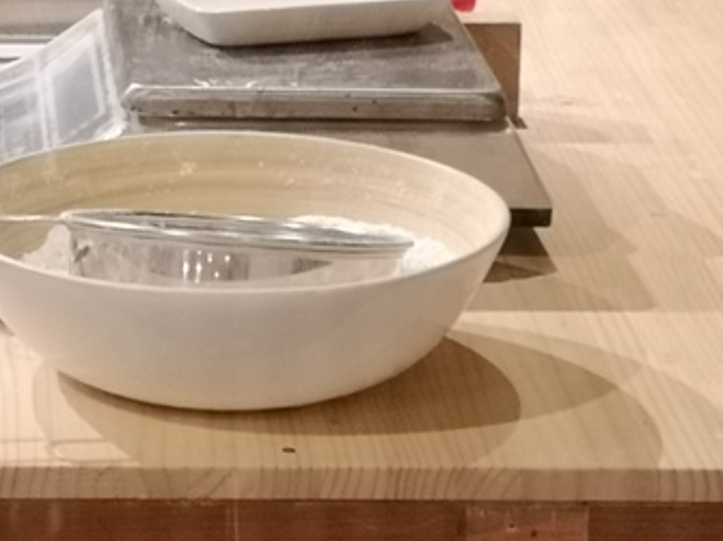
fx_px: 3341
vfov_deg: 9.2
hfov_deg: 12.2
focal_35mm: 160
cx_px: 6
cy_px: -56
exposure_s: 1/30
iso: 250
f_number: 1.8
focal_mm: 3.95
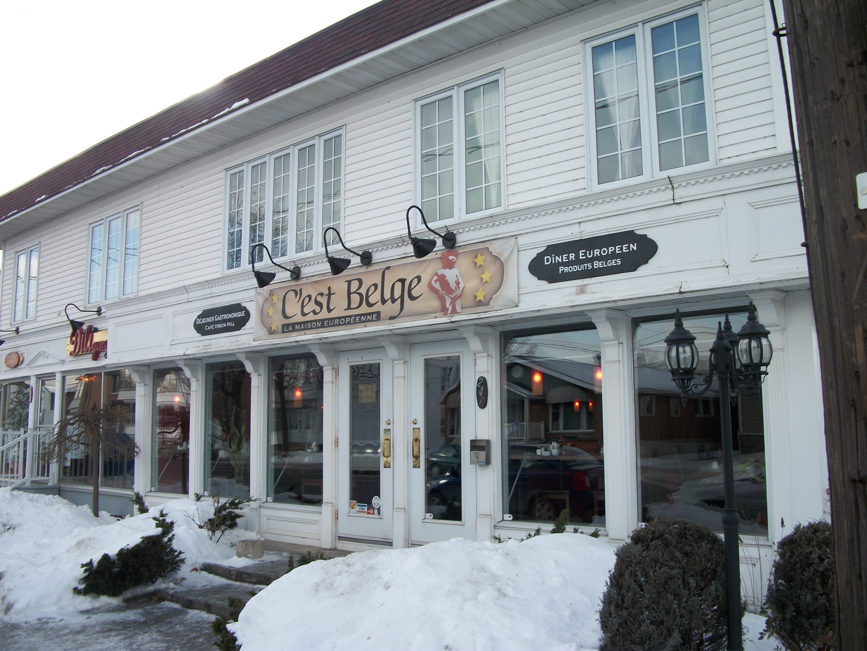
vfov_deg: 44.2
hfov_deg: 56.8
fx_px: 801
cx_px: 434
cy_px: 326
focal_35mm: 32
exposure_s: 1/80
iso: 80
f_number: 8.8
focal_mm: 5.7
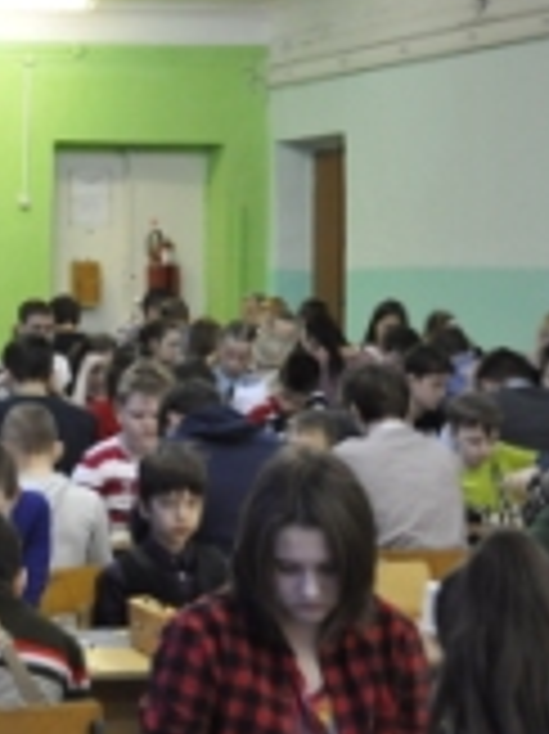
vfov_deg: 17.7
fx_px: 2350
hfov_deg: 13.0
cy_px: 302
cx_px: -112
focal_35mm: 111
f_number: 4.5
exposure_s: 1/50
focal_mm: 28
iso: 800
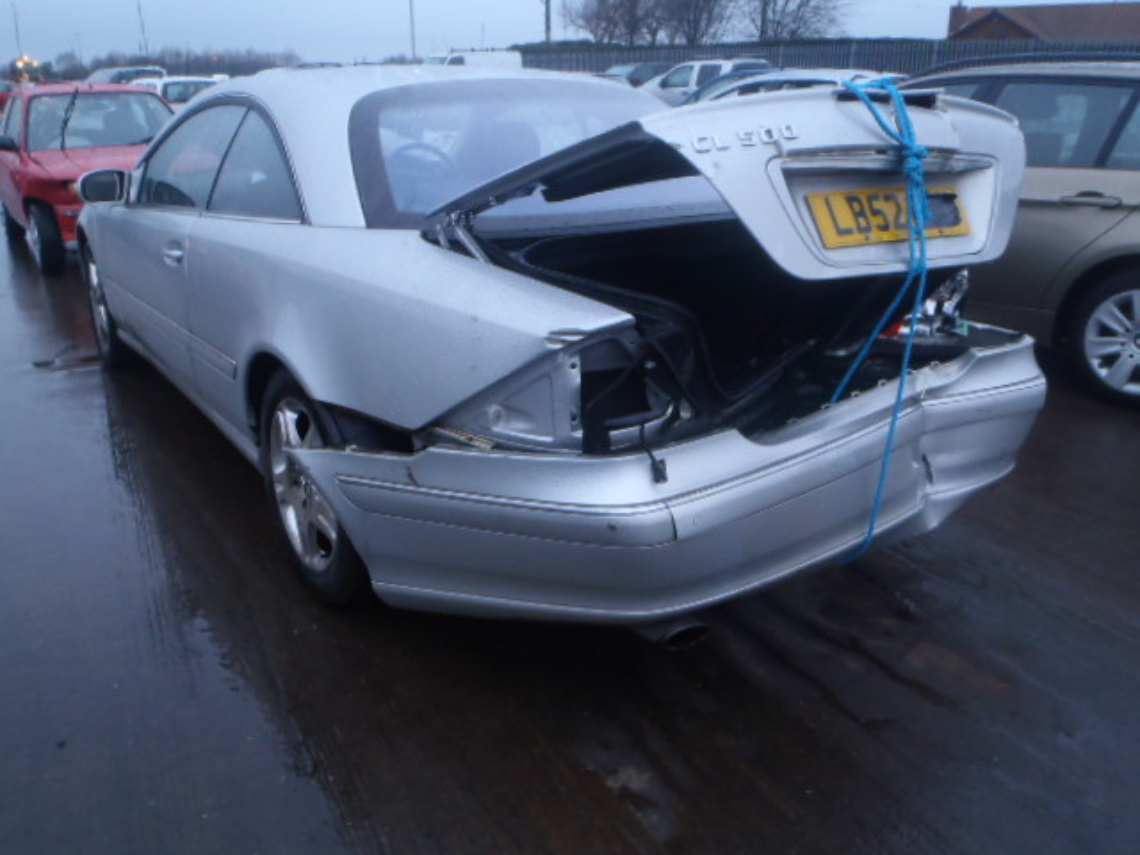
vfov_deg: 49.7
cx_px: 570
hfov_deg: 63.4
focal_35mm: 28
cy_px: 428
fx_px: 922
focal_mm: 5
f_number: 3.5
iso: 200
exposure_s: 1/30
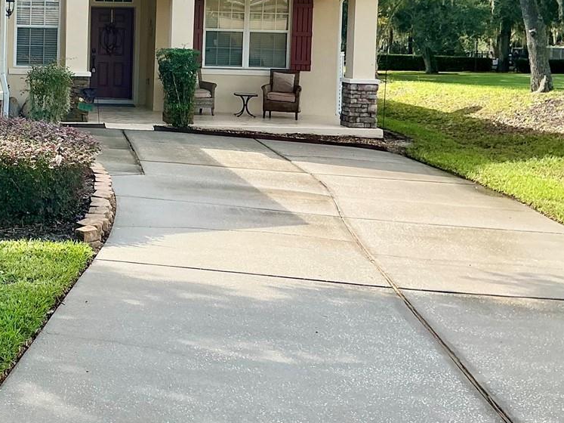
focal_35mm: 60
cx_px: 43
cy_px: 60
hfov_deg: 30.6
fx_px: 977
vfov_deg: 23.9
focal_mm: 3
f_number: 1.8
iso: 25
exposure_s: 1/482
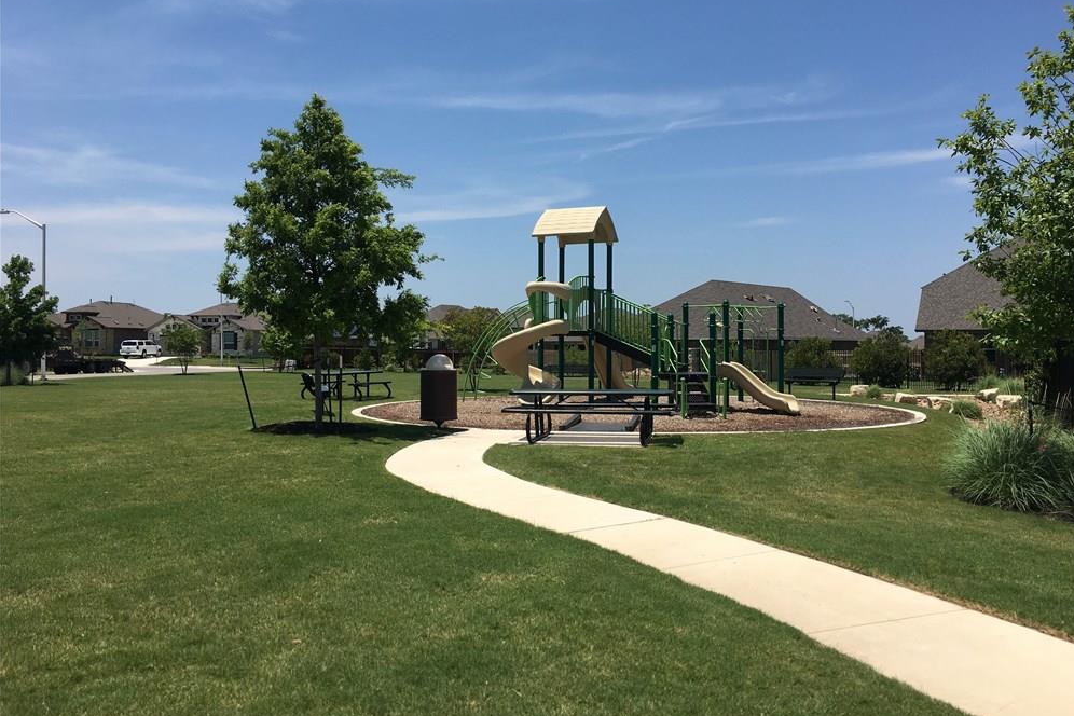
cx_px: 551
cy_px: 333
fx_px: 925
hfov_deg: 60.3
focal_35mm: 31
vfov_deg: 42.3
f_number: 2.2
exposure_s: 1/2331
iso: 25
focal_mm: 4.15
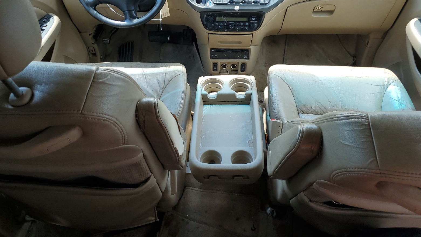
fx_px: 324
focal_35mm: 29
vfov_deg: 39.8
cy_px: 84
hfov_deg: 66.1
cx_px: 207
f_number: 1.5
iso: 50
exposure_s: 1/357
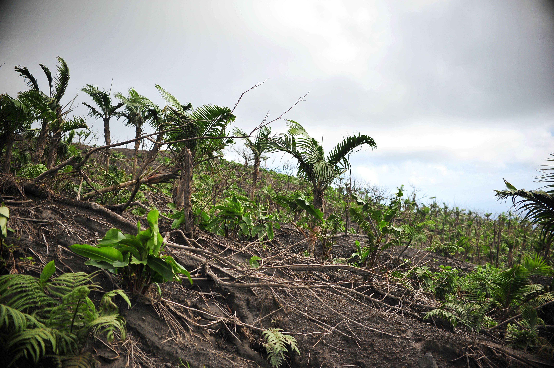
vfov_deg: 37.8
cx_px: 277
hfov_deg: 54.5
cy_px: 184
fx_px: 538
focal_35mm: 35
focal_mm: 35
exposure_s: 1/8000
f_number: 2.8
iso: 640
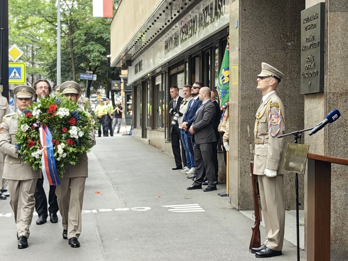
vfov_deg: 18.0
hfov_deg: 23.8
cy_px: 130
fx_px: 824
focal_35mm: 82
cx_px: 174
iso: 80
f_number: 2
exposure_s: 1/405
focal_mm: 5.75
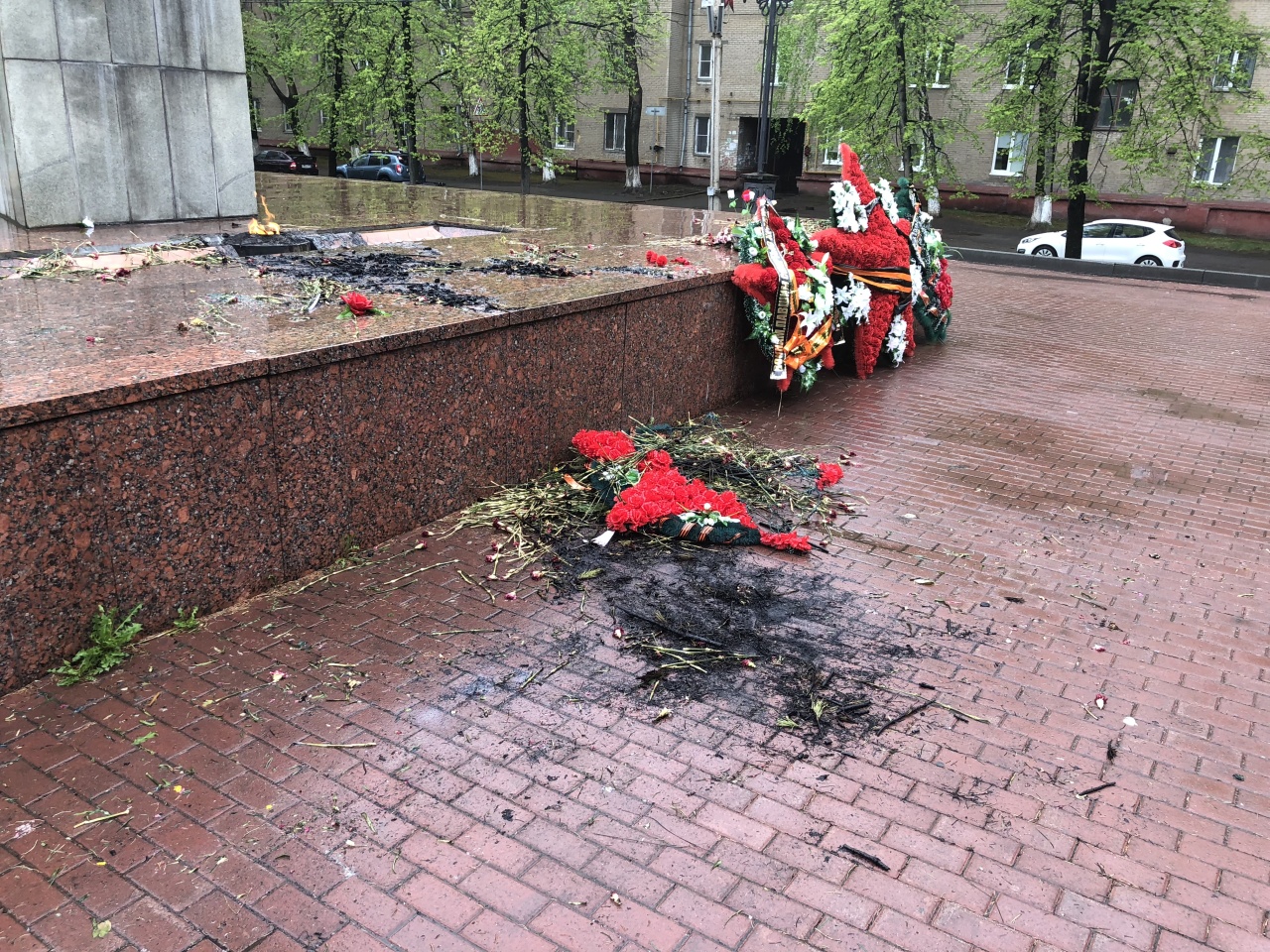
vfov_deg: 49.7
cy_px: 476
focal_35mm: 28
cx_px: 635
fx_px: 1027
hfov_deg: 63.4
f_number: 1.8
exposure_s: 1/120
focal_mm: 4
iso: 32
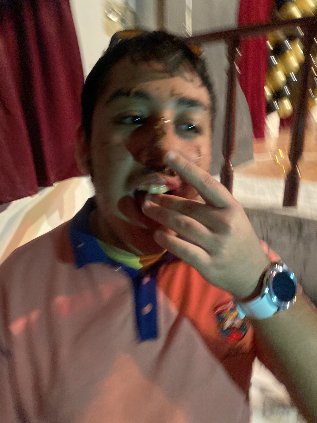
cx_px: 158
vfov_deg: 67.3
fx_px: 317
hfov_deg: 53.1
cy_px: 212
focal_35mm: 26
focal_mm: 4.25
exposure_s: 1/25
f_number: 1.8
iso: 500
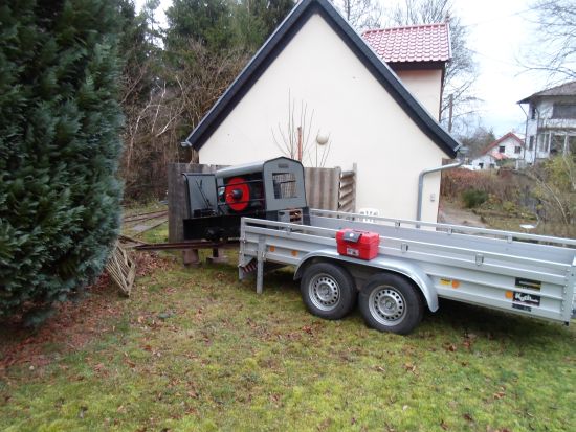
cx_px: 288
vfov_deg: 54.9
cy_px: 216
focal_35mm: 25
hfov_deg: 69.4
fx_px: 416
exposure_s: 1/30
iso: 160
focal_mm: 4.5
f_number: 2.5
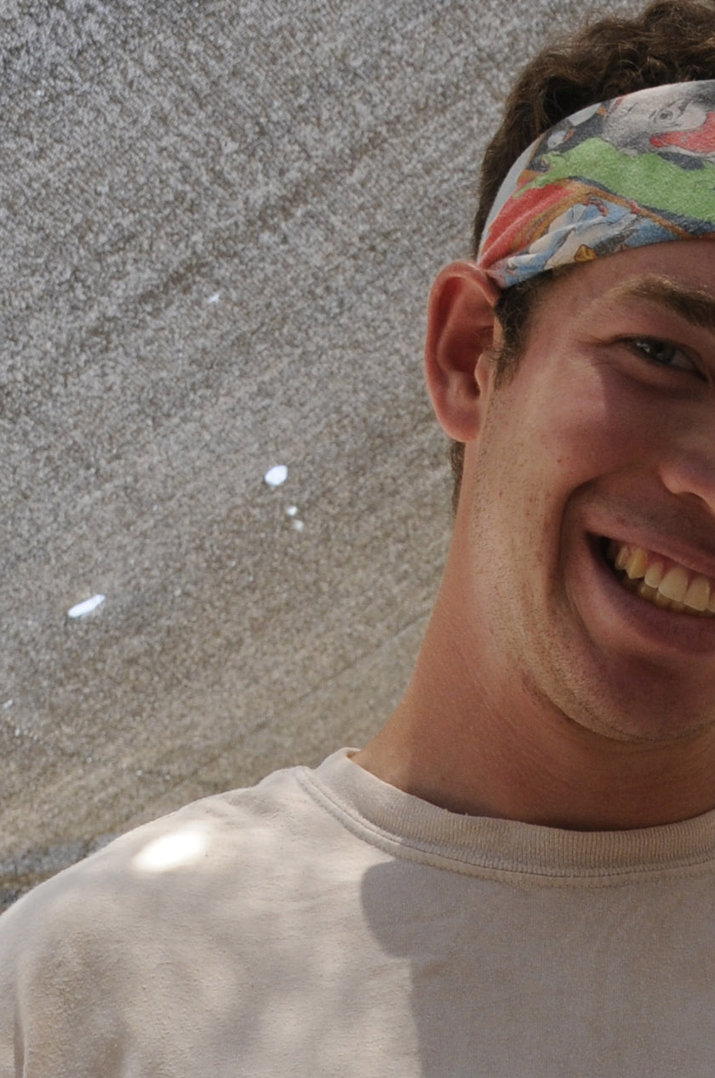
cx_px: 799
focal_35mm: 121
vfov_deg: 16.6
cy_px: 1107
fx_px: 3615
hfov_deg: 11.1
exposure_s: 1/200
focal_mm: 24
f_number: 8
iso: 320
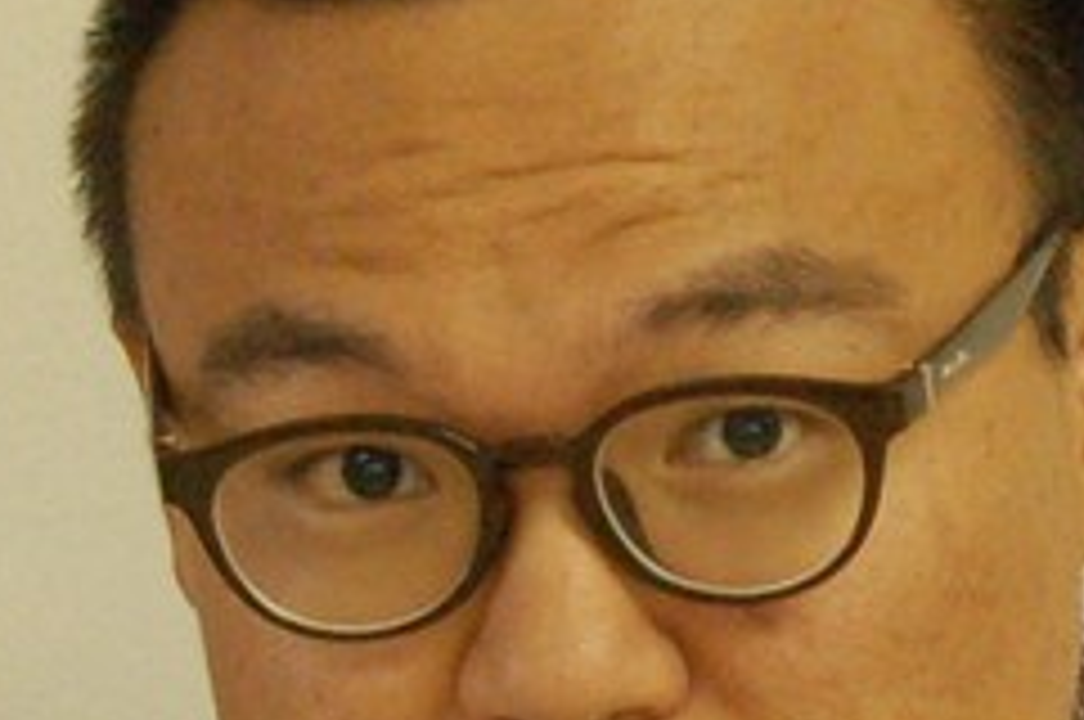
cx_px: 1017
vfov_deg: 3.6
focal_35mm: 379
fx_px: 11397
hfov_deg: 5.4
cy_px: 698
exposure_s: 1/30
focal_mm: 38
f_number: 4.8
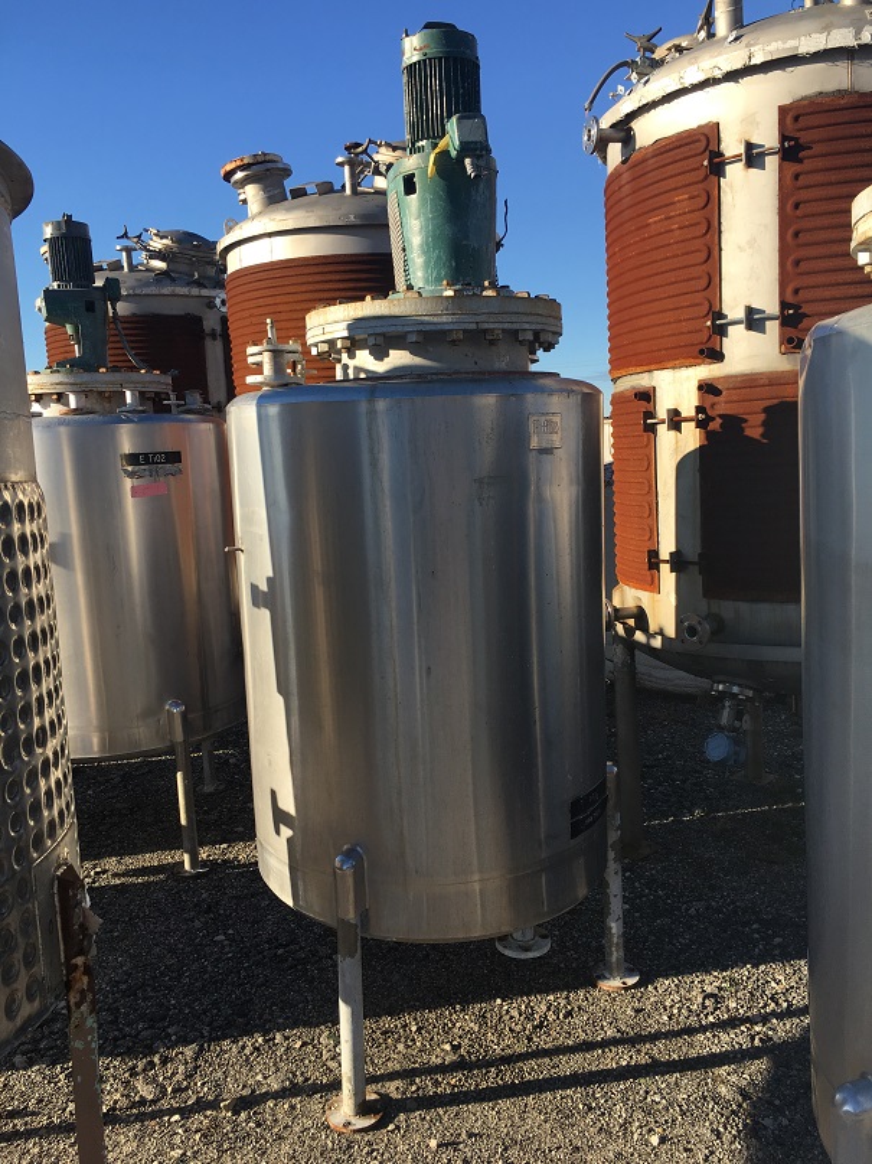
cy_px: 582
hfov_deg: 48.2
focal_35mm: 29
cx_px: 436
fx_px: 974
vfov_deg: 61.7
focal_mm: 4.15
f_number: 2.2
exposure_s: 1/894
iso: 25
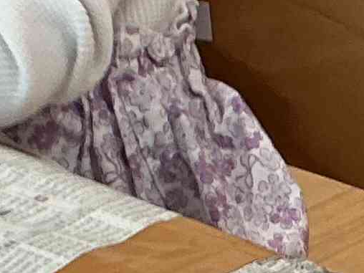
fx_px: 2419
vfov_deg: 6.4
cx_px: 573
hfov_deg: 8.4
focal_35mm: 230
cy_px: 5
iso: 40
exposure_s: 1/60
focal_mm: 3
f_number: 1.8
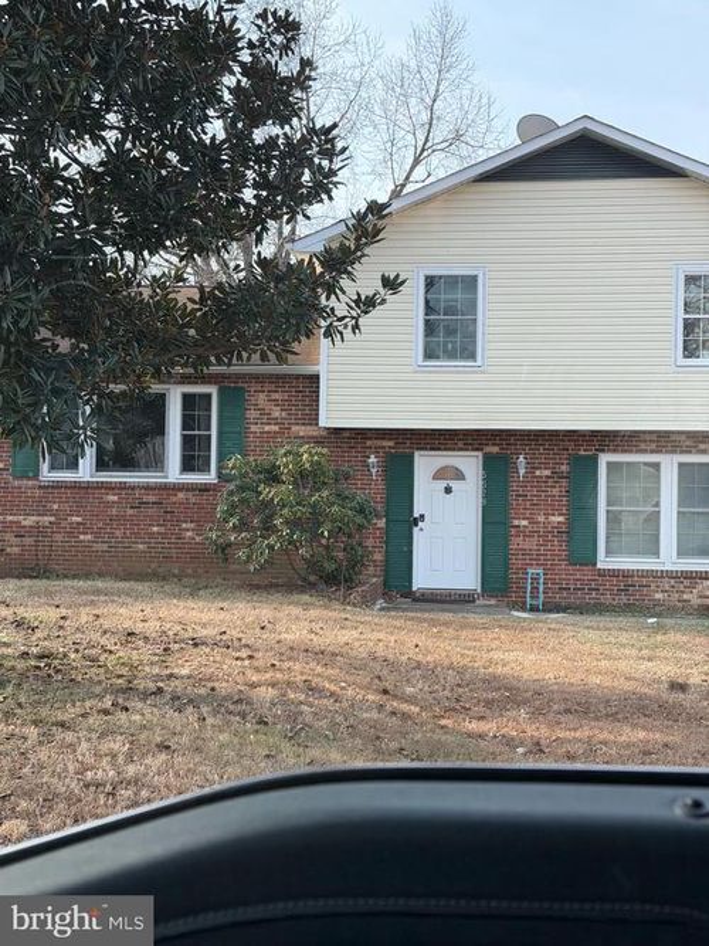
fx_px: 1311
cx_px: 354
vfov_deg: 39.7
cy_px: 473
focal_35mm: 48
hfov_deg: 30.3
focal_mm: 6.76
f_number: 1.78
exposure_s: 1/828
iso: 100
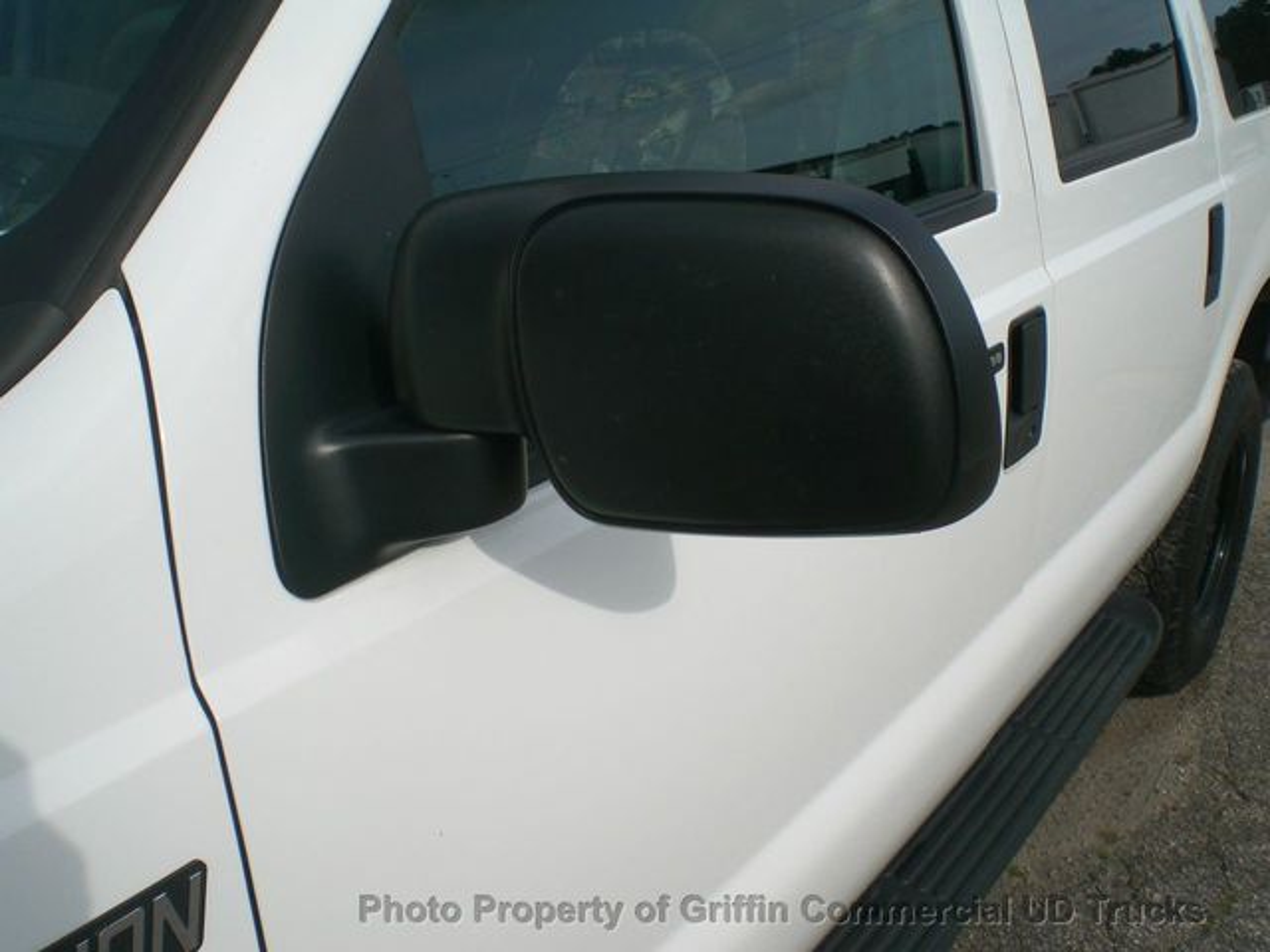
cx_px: 635
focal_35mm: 38
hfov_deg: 49.0
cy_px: 476
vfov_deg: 37.7
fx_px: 1394
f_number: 4.4
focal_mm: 6.3
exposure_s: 1/500
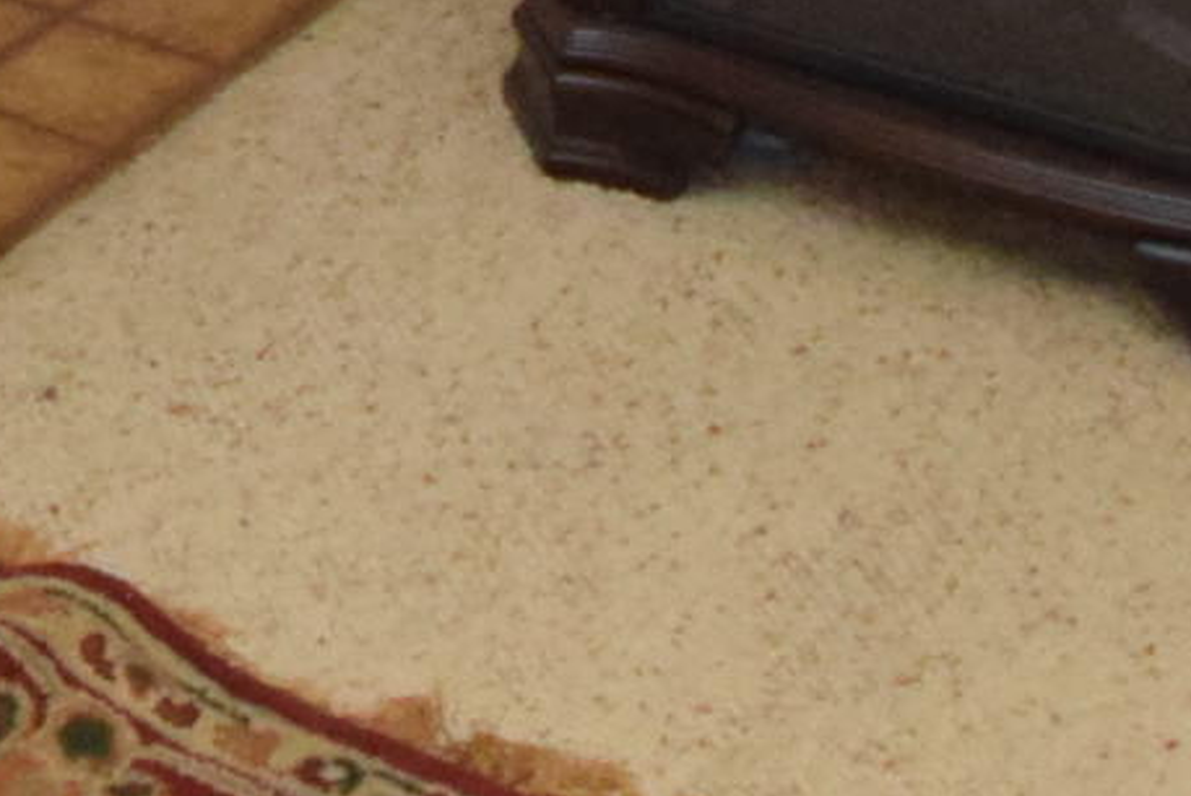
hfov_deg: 20.3
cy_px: -1238
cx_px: 68
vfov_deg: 11.2
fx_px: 3244
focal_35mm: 98
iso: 3200
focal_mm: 10
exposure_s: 1/60
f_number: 3.5
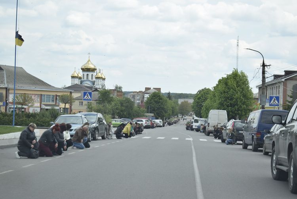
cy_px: 100
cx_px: 148
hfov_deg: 24.6
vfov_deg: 16.6
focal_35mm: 82
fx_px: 681
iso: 200
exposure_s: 1/500
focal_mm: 55
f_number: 5.6
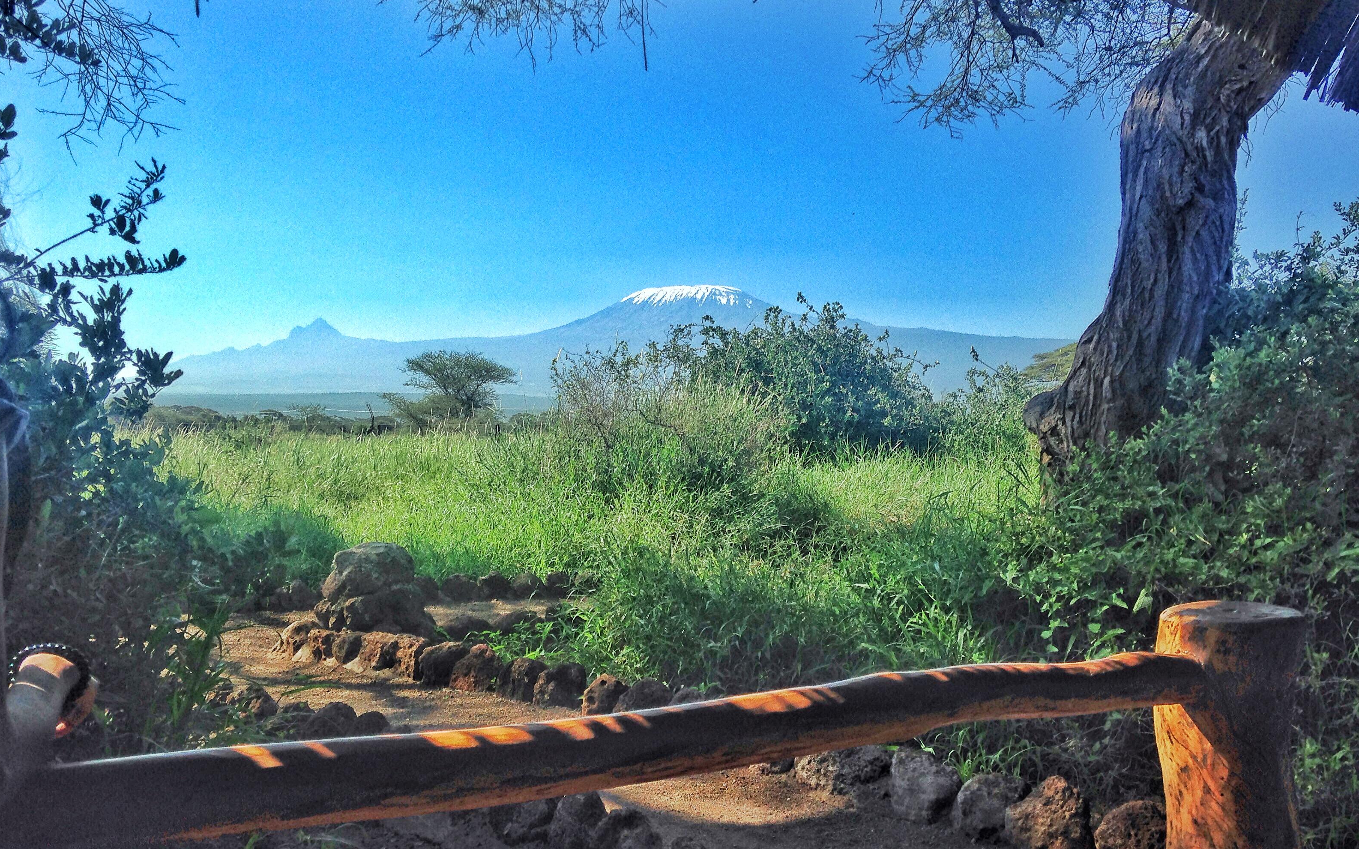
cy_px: 463
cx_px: 666
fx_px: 1333
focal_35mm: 36
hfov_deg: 54.0
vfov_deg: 35.3
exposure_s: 1/1130
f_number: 2.4
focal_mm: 4.12
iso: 50
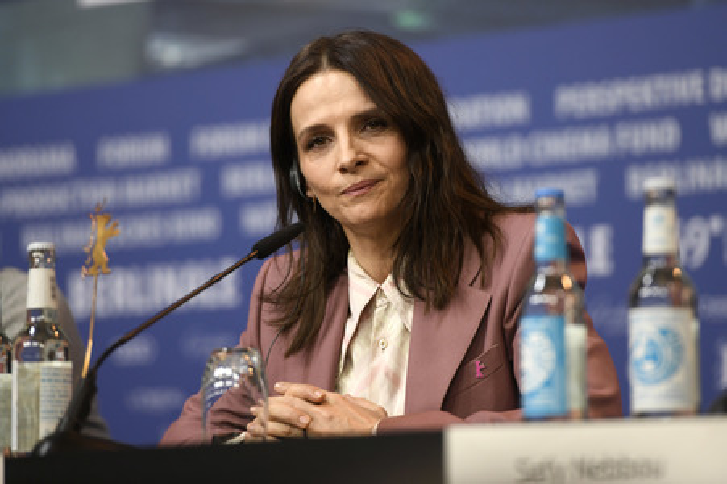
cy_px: 242
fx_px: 4036
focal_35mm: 200
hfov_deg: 10.3
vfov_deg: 6.9
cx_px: 364
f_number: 3.5
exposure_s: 1/320
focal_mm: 200
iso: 1250
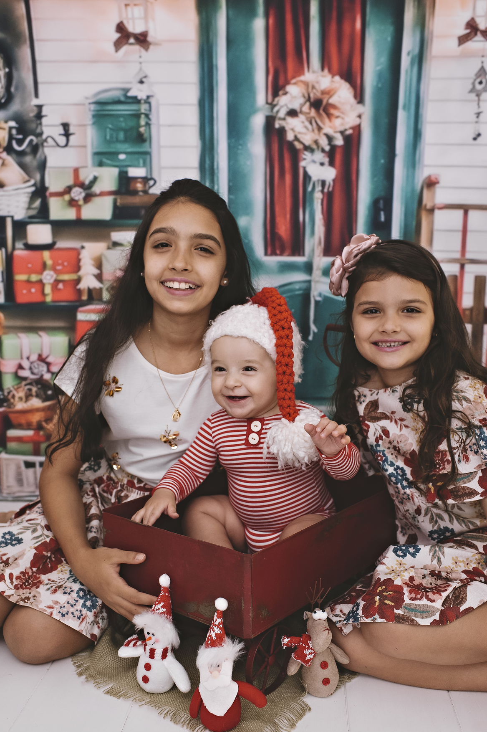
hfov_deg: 36.8
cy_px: 376
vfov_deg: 53.1
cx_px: 240
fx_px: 731
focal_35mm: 36
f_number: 4
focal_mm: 35
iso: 640
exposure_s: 1/200
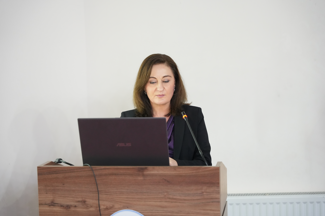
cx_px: 161
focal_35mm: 71
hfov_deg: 28.5
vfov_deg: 19.2
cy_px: 109
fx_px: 641
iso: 5000
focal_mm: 70
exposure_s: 1/125
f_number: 2.8
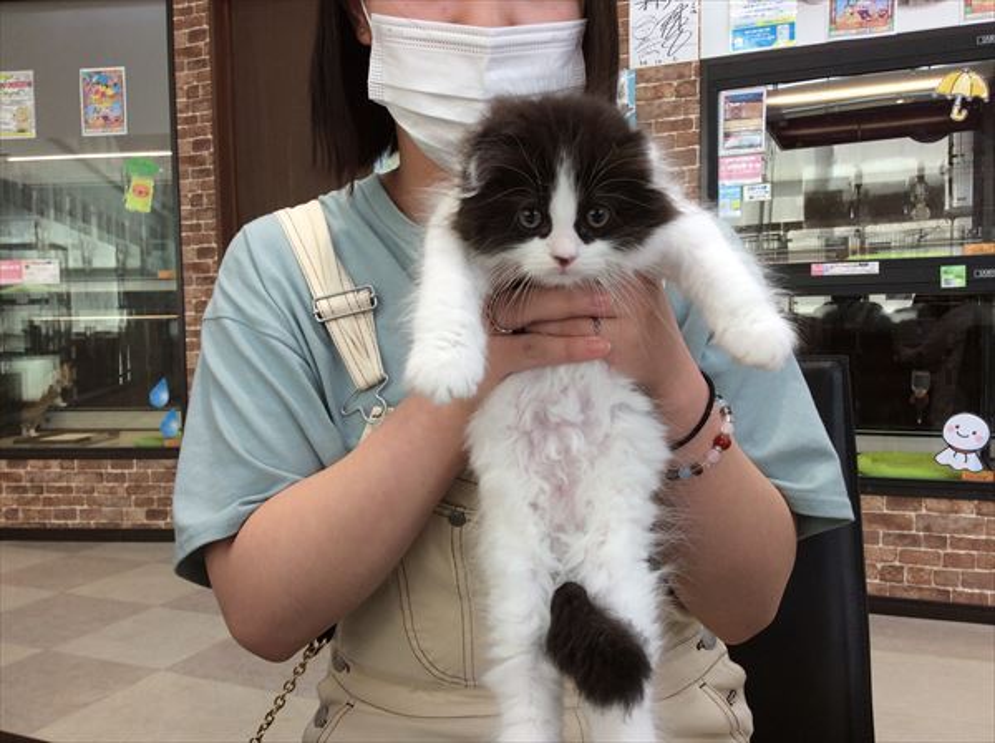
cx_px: 498
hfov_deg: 56.9
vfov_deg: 44.0
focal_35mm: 32
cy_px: 372
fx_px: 918
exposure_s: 1/60
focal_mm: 3.3
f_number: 2.4
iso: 40
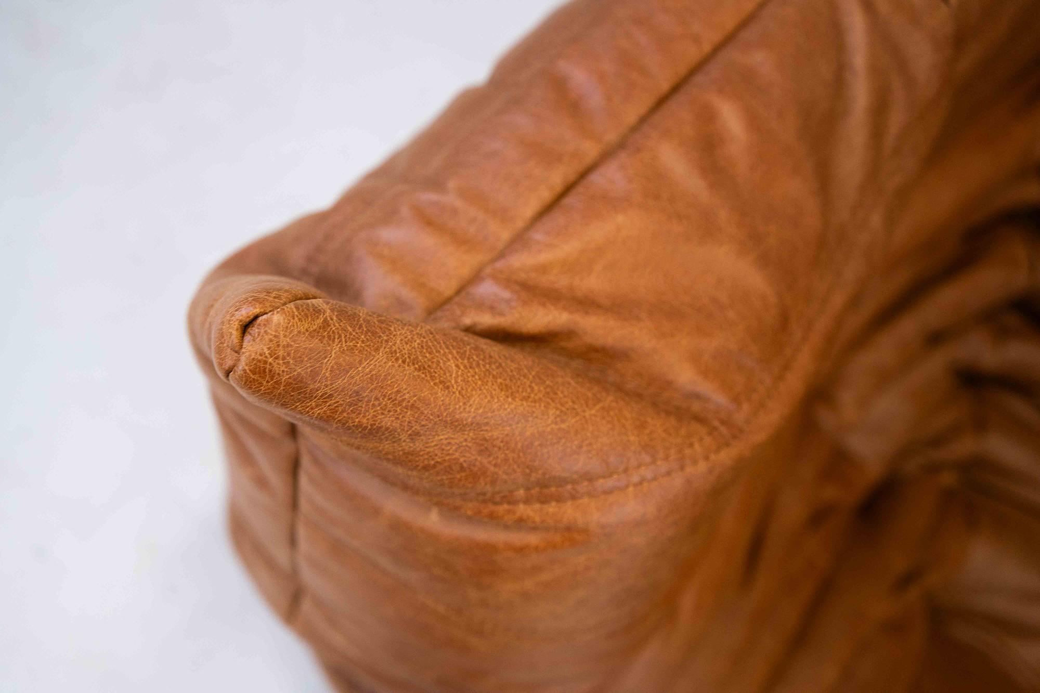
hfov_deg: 54.4
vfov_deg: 37.8
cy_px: 346
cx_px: 520
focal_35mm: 35
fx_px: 1011
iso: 500
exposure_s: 1/100
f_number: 3.2
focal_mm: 35
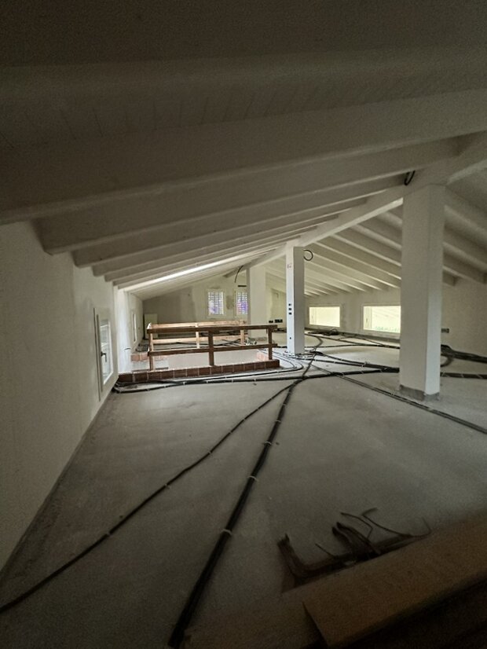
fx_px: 262
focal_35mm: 14
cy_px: 324
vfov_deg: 102.0
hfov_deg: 85.7
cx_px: 244
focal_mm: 2.22
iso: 1600
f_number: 2.2
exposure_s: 1/35
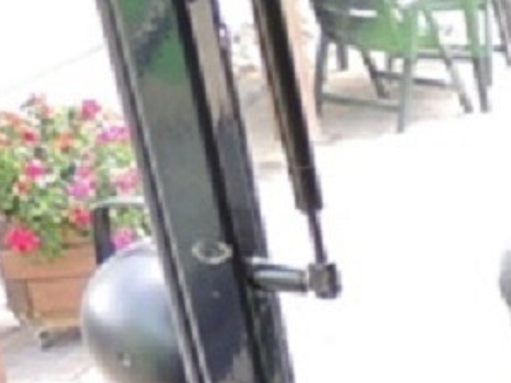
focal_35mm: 129
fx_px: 1903
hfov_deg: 12.7
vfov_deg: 9.9
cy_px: 958
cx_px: 1132
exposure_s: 1/40
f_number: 3
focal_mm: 4.3
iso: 100
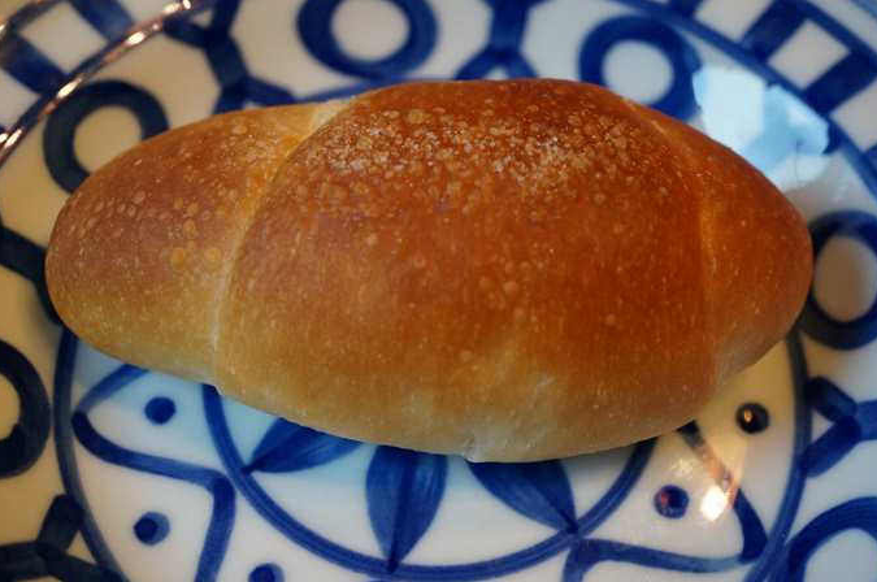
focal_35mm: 48
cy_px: 279
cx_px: 443
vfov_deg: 28.0
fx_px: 1168
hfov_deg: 41.2
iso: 1600
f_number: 4
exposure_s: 1/100
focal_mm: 30
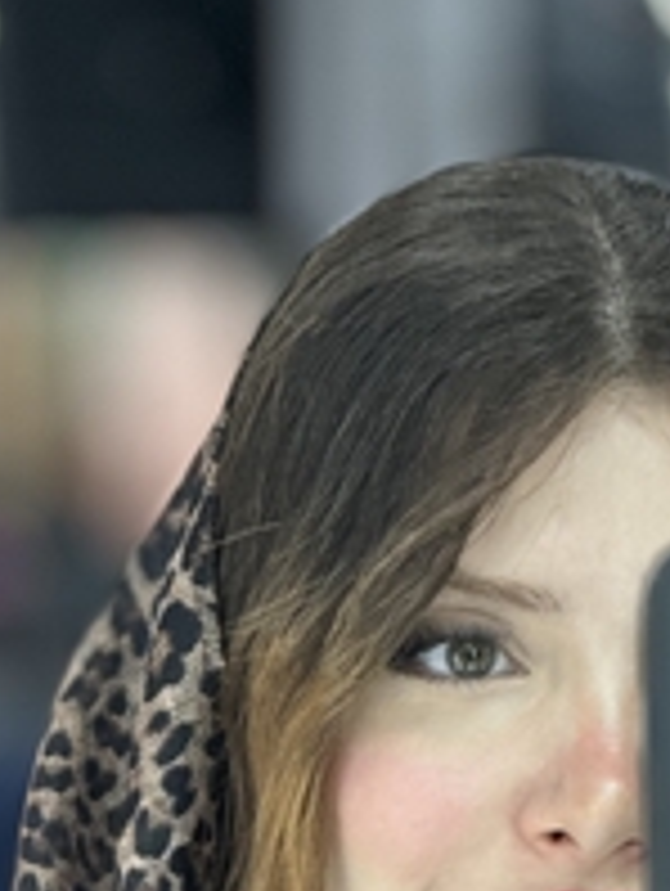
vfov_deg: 9.4
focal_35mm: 207
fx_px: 5331
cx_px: 27
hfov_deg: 7.2
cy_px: 1100
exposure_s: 1/100
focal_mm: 9
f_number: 2.8
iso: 125
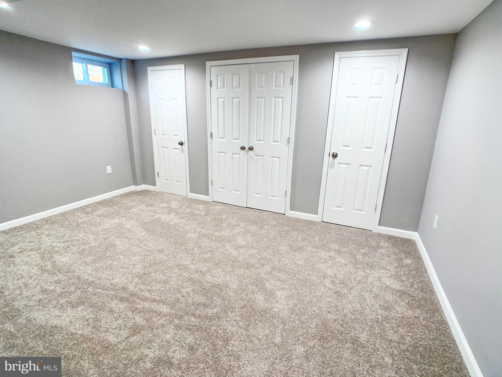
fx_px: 377
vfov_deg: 53.1
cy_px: 188
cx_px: 251
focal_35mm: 26
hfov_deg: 67.3
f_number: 1.8
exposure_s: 1/60
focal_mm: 4.3
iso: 100
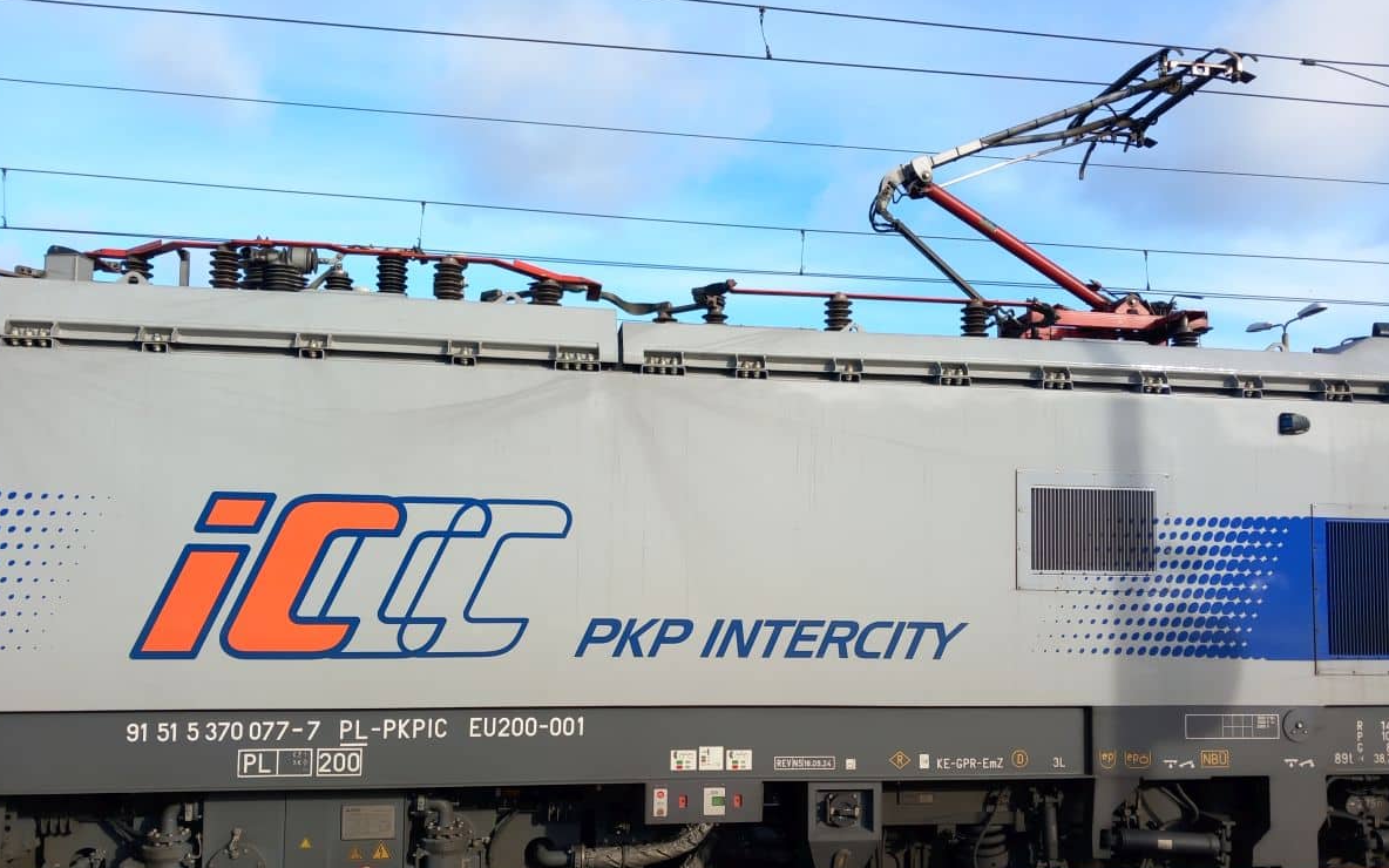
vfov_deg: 43.1
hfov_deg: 64.6
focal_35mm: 29
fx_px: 1098
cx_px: 689
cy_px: 486
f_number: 1.8
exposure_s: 1/249
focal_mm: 4
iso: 20
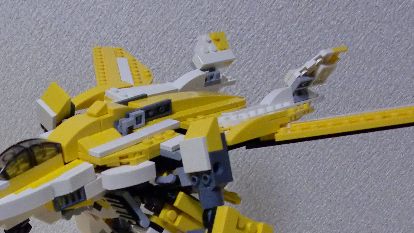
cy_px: 241
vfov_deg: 17.0
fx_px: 757
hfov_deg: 30.3
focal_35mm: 69
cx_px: 132
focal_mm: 6.3
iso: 400
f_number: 2.8
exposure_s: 1/60
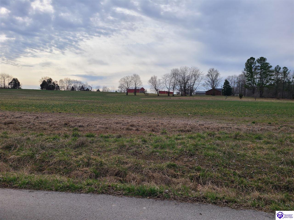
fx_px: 221
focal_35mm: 26
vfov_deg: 53.1
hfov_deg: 67.3
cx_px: 147
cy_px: 110
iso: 40
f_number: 1.8
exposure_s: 1/2593
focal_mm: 5.4
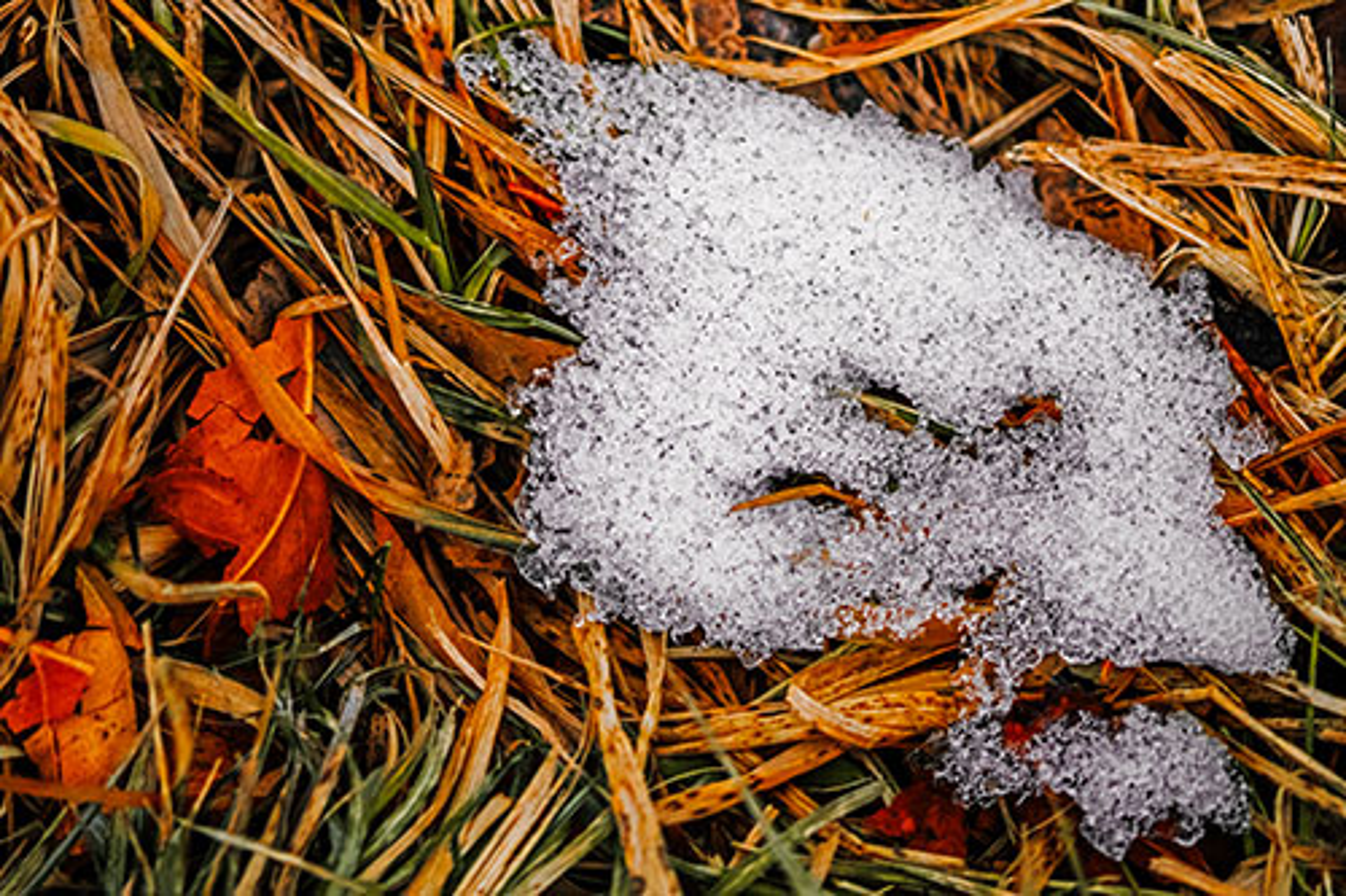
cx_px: 673
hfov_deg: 9.8
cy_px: 448
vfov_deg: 6.5
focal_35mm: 210
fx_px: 7849
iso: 1600
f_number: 6.3
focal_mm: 210
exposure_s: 1/1250
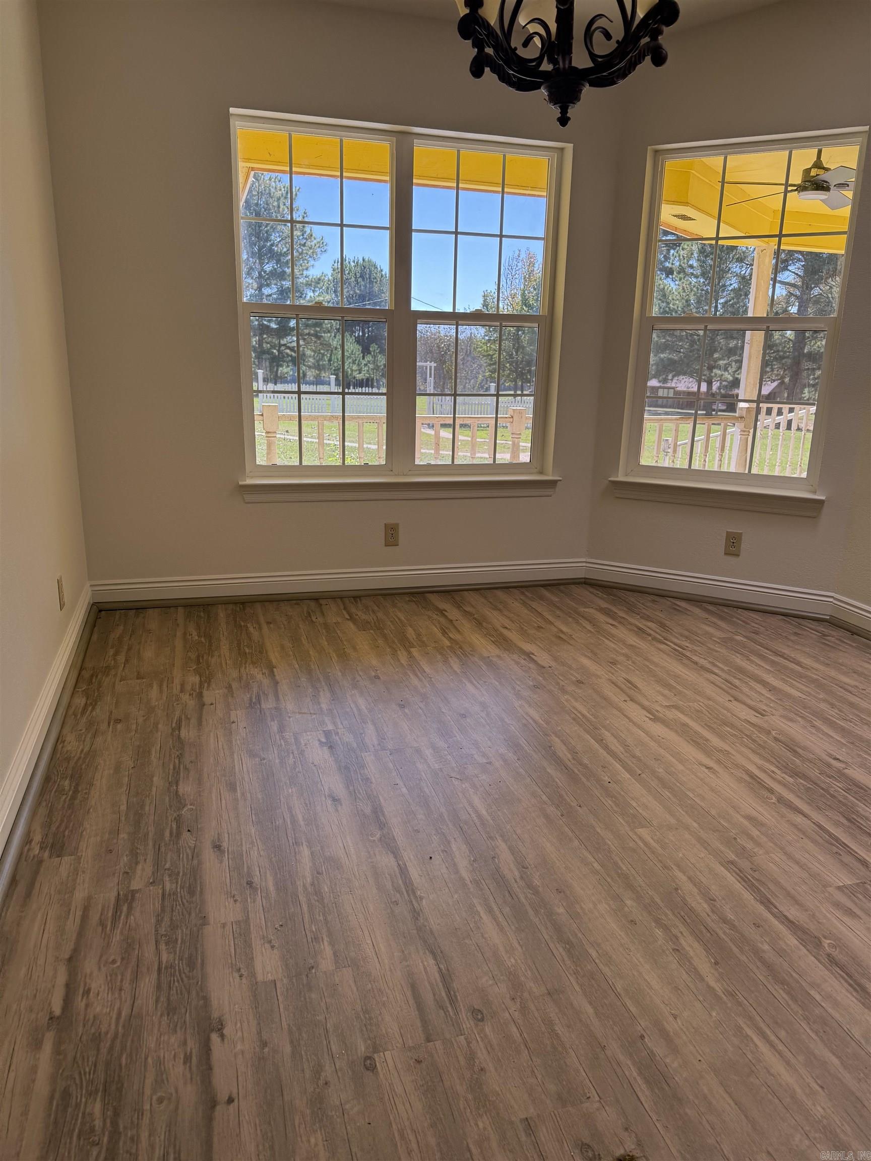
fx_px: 805
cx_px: 436
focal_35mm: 24
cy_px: 580
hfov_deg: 56.8
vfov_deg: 71.6
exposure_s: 1/430
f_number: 1.78
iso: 100
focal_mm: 6.76
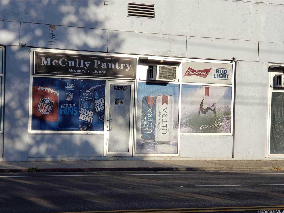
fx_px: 427
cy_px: 106
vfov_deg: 28.0
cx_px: 142
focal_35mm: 52
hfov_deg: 36.8
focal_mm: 6
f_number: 2.4
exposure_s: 1/825
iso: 32
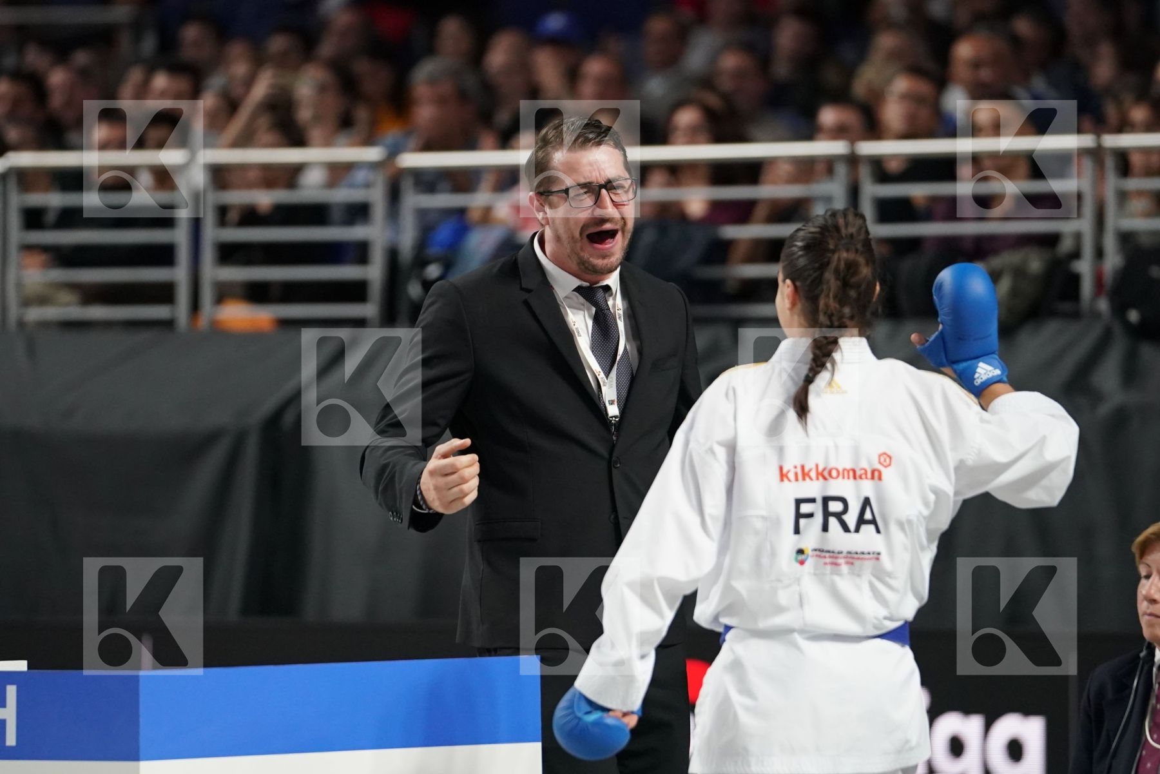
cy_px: 387
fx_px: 9666
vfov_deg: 4.6
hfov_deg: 6.9
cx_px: 580
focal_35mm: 300
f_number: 2.8
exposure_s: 1/1000
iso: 2500
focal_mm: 200
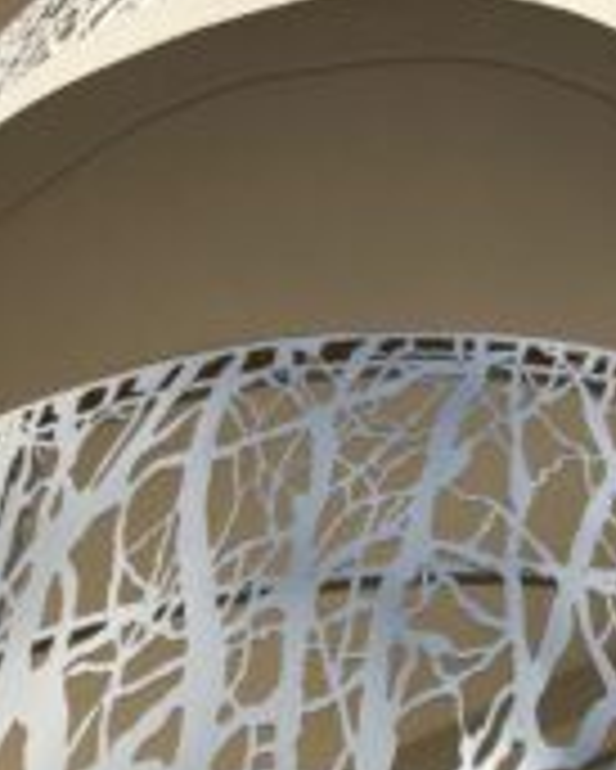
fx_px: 1275
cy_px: 419
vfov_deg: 33.5
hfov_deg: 27.1
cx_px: 366
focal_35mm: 56
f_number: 1.8
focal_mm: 3.99
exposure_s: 1/3425
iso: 20
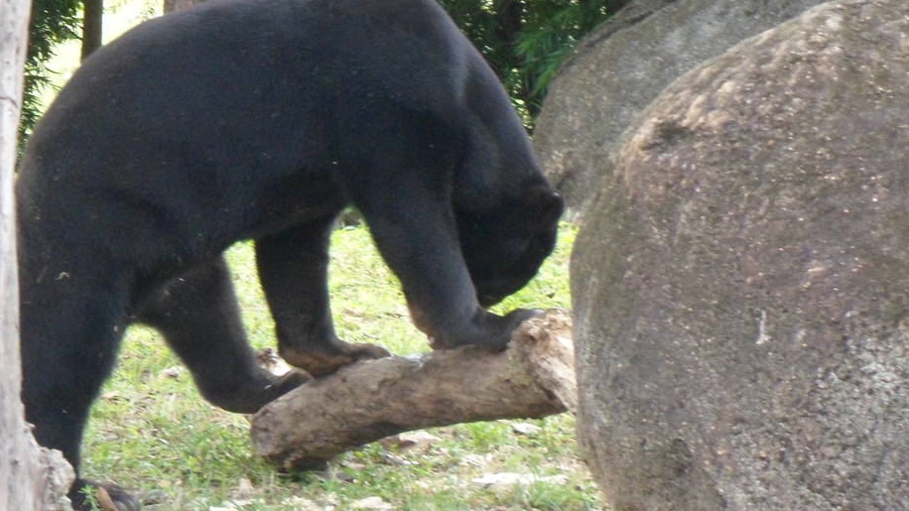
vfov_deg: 2.4
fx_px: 12388
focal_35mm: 514
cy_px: 142
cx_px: 173
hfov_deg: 4.2
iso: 240
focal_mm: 46.8
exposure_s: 1/60
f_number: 5.9
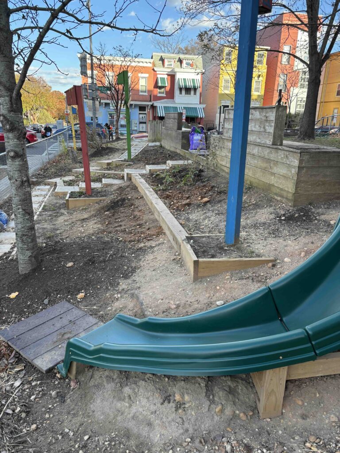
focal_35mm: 26
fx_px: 340
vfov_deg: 67.3
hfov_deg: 53.1
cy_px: 226
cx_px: 170
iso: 50
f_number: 1.6
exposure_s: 1/393
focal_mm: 5.96
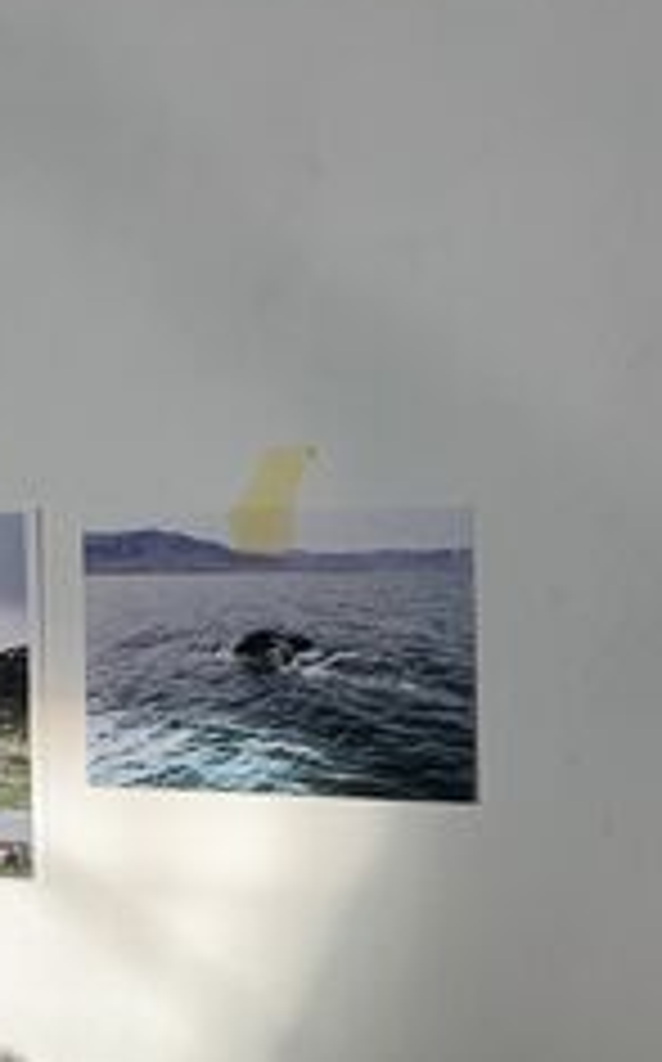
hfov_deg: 15.4
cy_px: 657
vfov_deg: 25.2
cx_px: -113
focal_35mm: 82
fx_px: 2373
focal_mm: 4.25
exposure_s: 1/523
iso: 25
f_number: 1.8
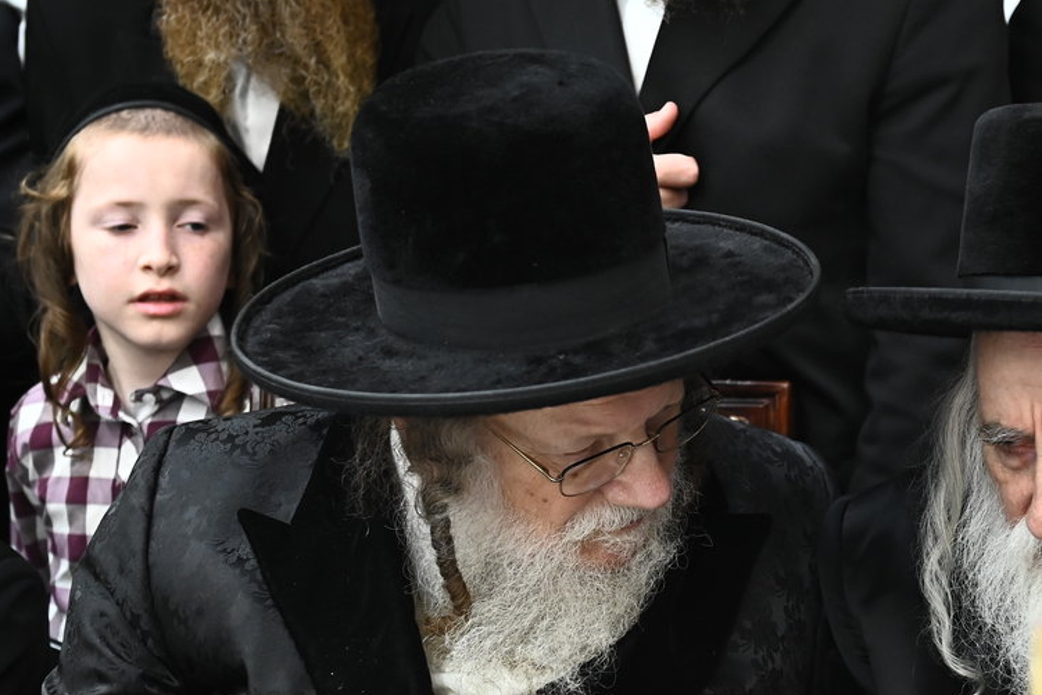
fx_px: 2374
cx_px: 723
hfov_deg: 24.6
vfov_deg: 16.5
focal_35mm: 82
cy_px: 549
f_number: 3.5
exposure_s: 1/200
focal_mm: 44
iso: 2000
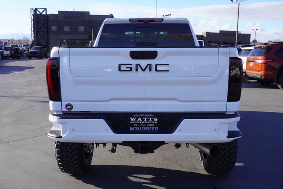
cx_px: 142
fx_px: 283
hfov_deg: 53.1
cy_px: 94
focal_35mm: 36
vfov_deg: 36.9
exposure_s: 1/100
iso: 100
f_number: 8
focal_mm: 24
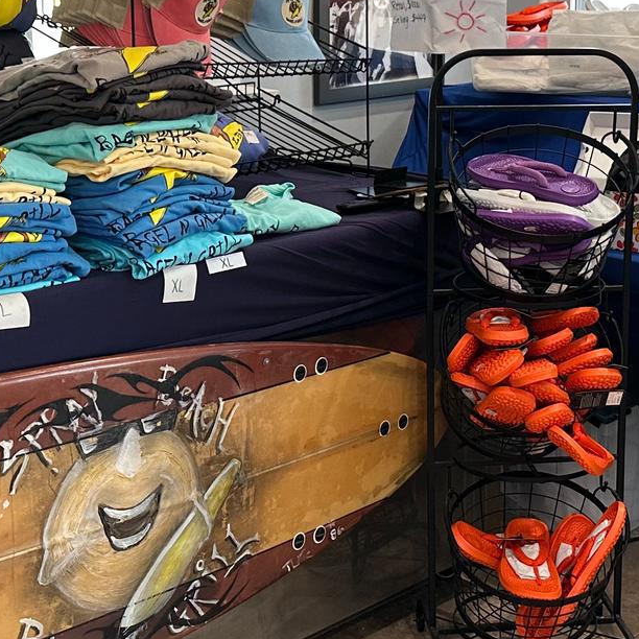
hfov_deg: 24.3
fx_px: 1483
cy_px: 256
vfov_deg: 24.3
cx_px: 390
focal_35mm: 71
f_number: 1.78
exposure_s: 1/120
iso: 160
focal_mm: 6.86
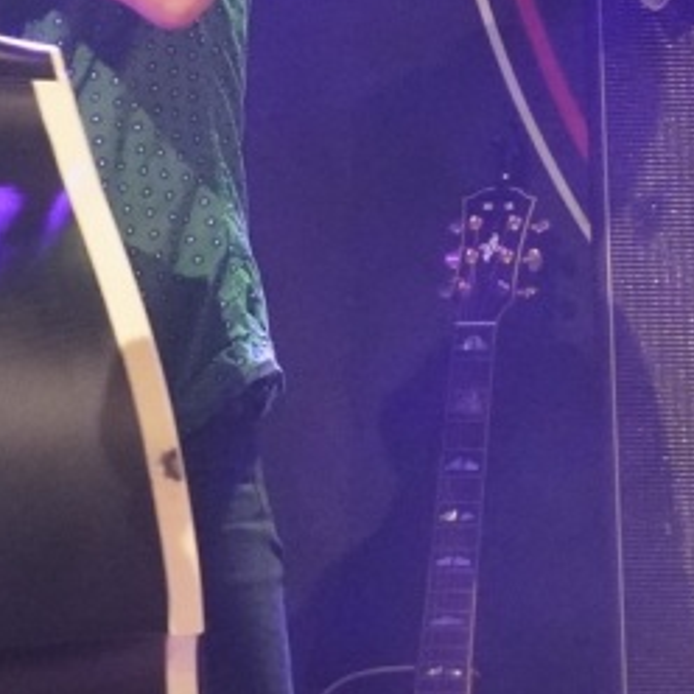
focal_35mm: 291
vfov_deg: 6.0
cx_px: 1237
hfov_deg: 5.9
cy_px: -146
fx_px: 6604
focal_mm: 45
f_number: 5.6
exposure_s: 1/80
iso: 5000
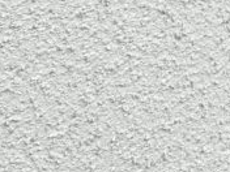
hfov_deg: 12.4
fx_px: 1003
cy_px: -207
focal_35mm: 151
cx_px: 352
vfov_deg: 9.1
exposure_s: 1/561
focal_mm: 5.7
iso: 50
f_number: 1.5
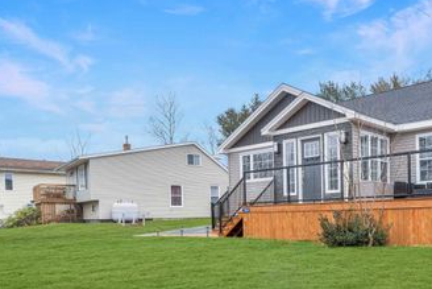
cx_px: 304
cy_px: 195
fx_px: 384
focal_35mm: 32
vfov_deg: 40.6
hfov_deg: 56.8
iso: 100
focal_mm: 14
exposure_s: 1/125
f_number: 5
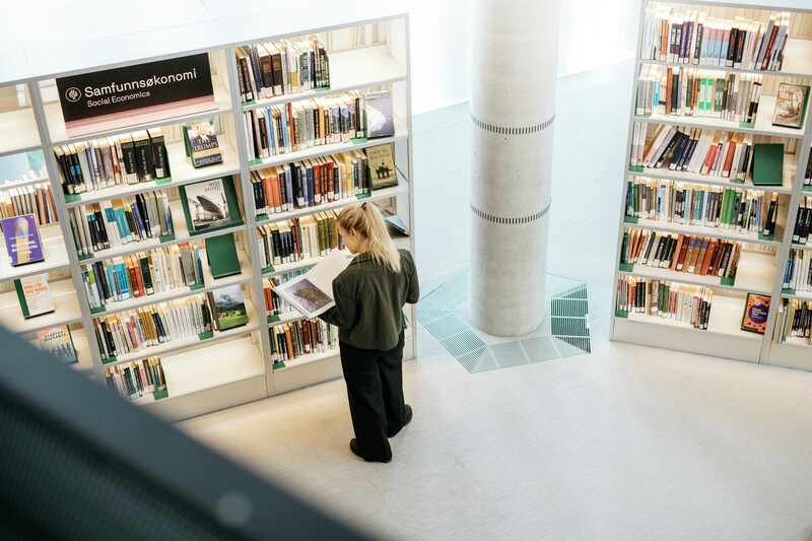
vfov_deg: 27.0
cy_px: 270
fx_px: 1127
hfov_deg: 39.6
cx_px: 406
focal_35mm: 50
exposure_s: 1/200
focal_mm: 50
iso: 640
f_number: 2
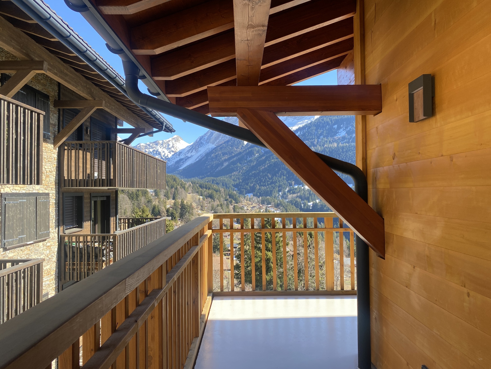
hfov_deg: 67.3
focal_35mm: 26
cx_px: 246
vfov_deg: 53.1
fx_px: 369
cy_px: 184
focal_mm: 4.25
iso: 32
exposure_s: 1/400
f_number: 1.8
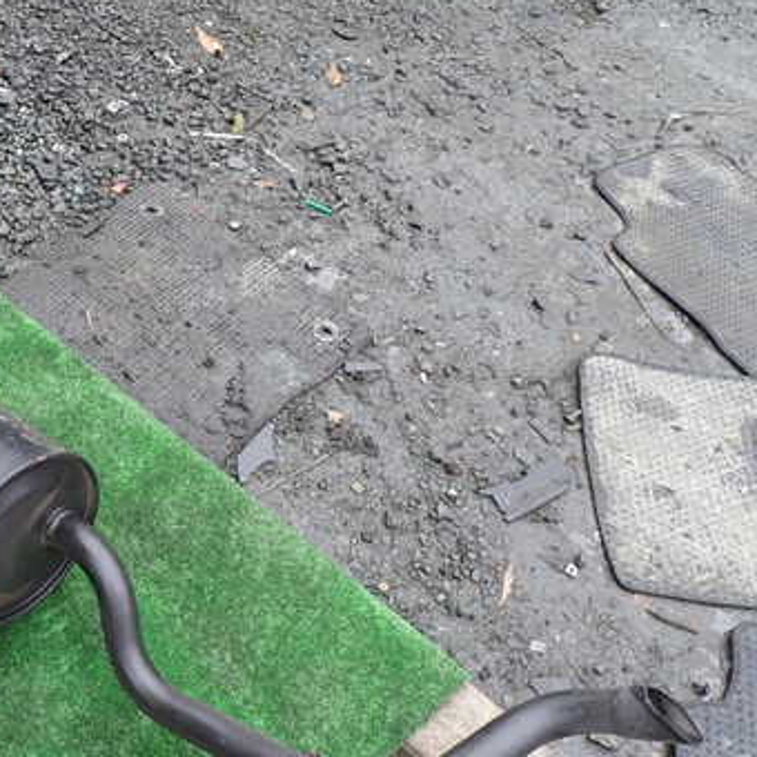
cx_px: 109
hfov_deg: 40.3
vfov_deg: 42.8
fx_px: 965
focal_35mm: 39
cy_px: 421
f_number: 2.8
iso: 100
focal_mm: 4.5
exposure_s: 1/125
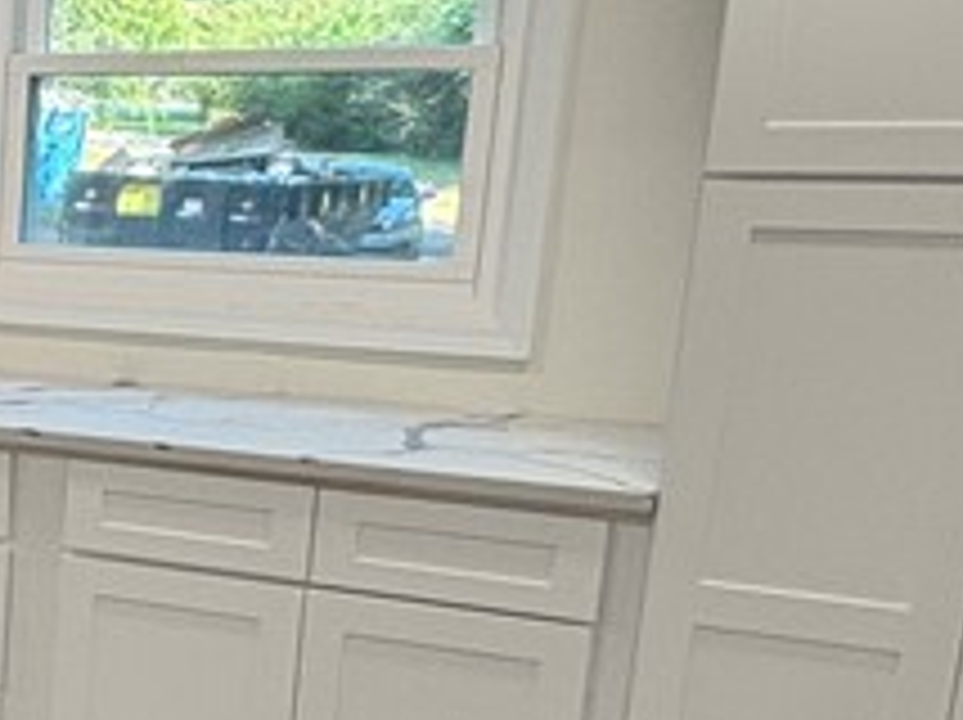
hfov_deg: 22.8
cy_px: 531
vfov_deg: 21.7
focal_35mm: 67
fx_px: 1862
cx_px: -536
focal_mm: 2.22
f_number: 2.2
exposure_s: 1/120
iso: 200
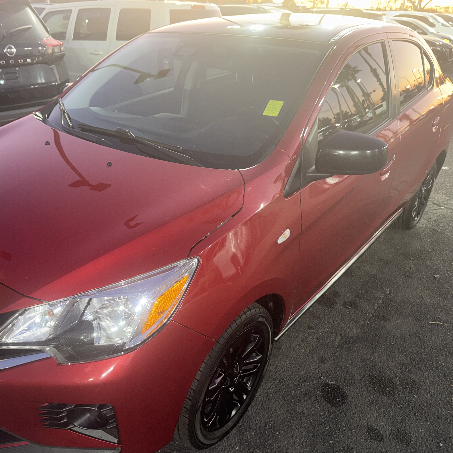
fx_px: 429
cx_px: 167
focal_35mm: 29
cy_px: 221
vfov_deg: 55.6
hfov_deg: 54.9
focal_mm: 6.76
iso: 160
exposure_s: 1/17
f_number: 1.78
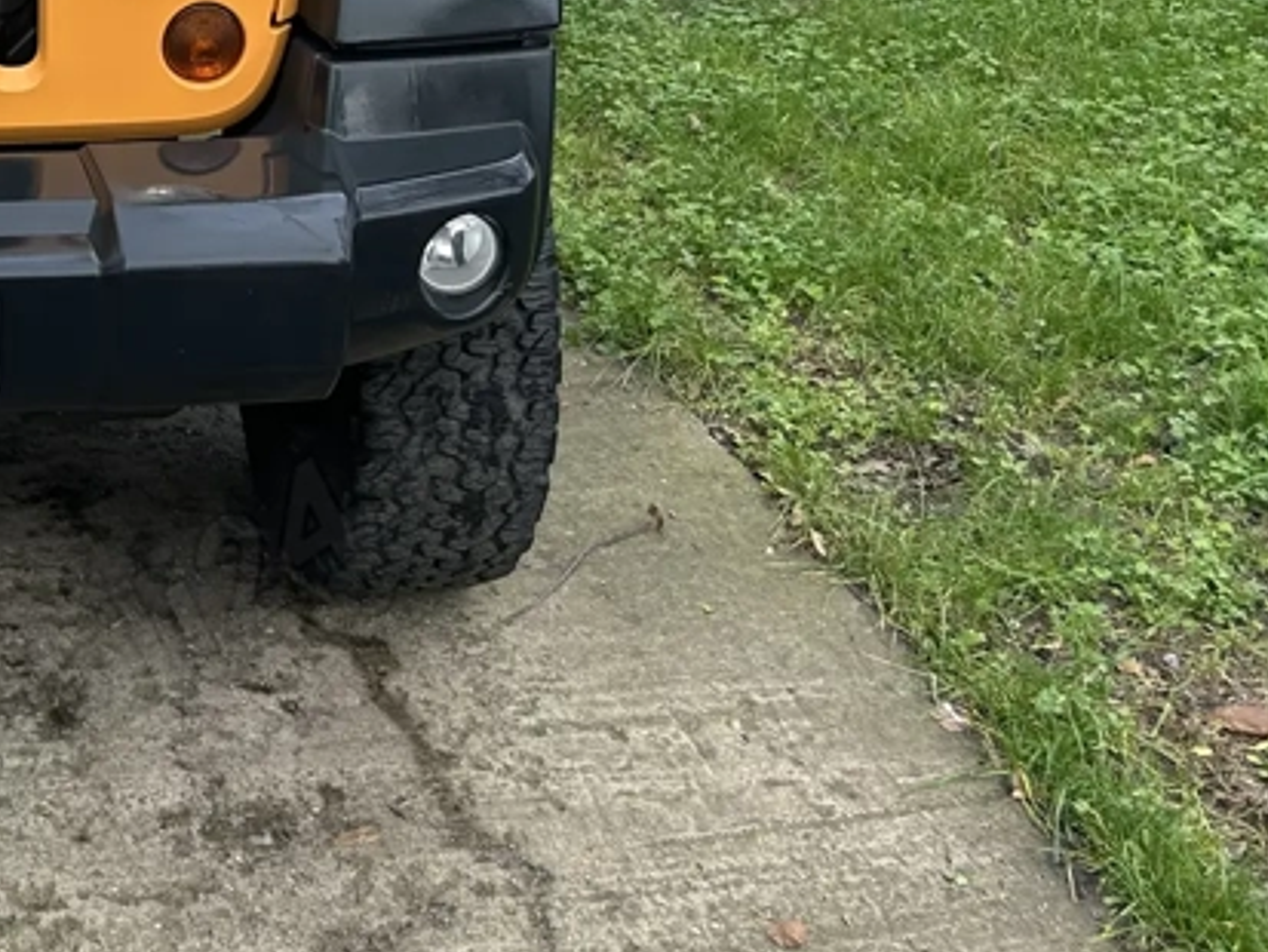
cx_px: -160
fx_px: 2308
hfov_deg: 27.8
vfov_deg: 21.9
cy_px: -120
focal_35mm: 63
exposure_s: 1/650
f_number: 1.5
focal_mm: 5.7
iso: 50
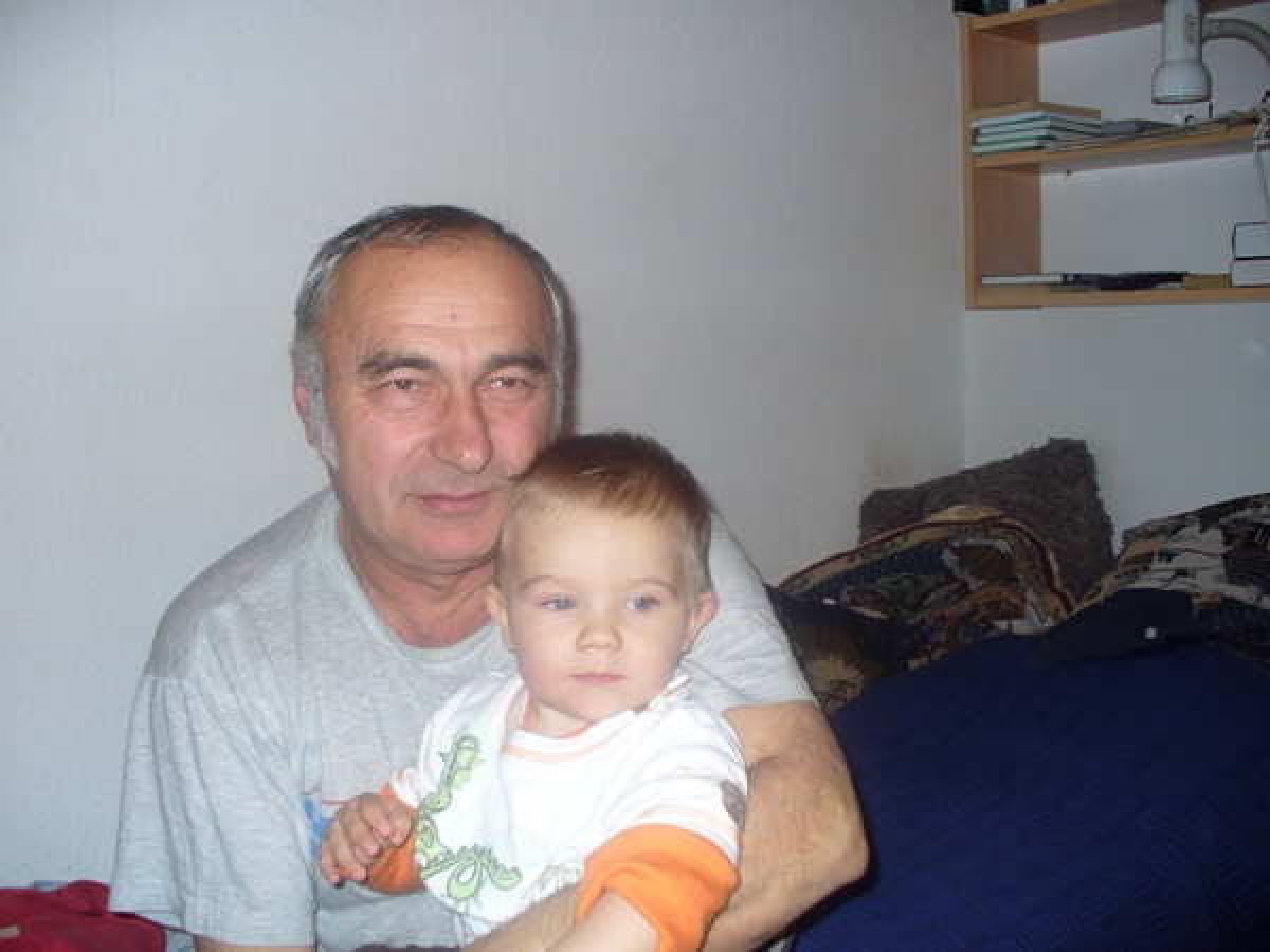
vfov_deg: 38.7
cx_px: 635
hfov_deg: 50.1
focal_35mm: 37
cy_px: 476
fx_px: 1357
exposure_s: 1/30
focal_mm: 6.1
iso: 100
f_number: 2.8
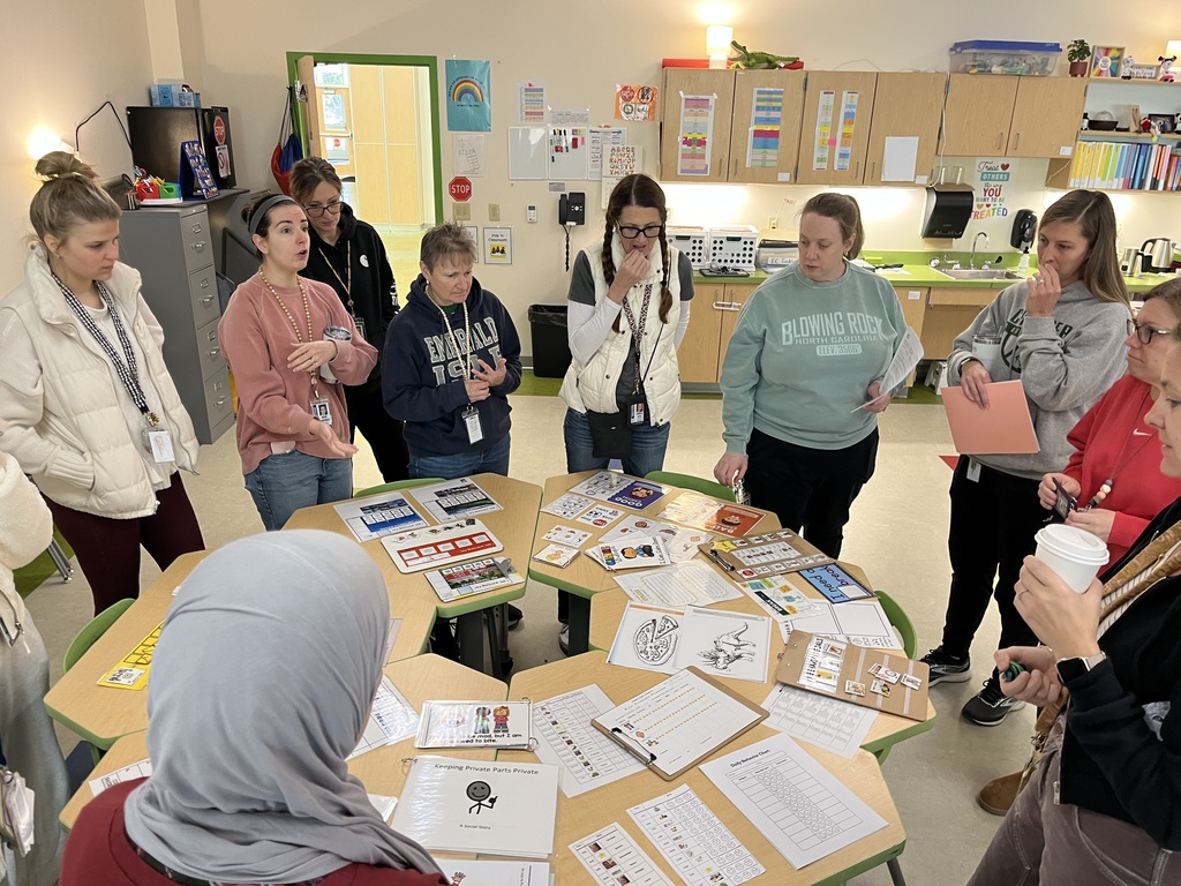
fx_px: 887
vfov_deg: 53.1
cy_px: 443
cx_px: 590
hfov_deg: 67.3
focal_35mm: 26
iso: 125
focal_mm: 5.1
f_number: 1.6
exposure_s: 1/60
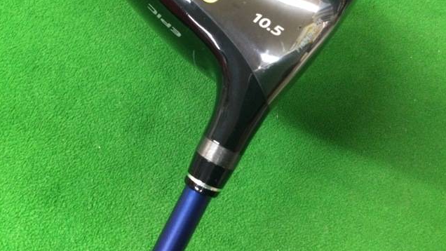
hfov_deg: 58.0
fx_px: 402
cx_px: 222
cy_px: 111
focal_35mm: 34
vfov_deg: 34.6
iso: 200
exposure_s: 1/24
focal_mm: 3.3
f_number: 2.4
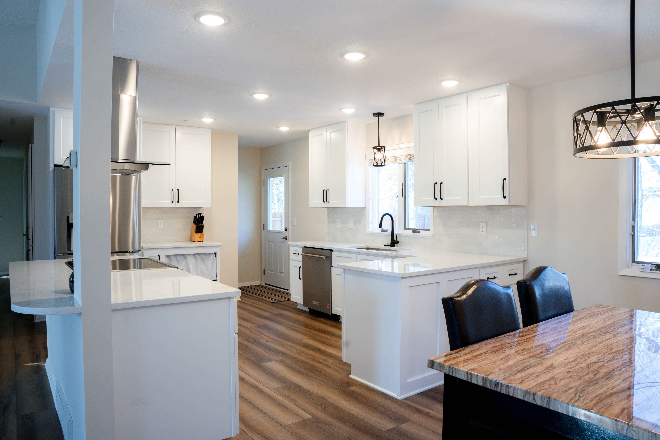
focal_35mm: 24
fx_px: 440
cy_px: 220
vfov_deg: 53.1
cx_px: 330
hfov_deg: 73.7
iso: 1600
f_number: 8
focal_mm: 24
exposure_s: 1/60
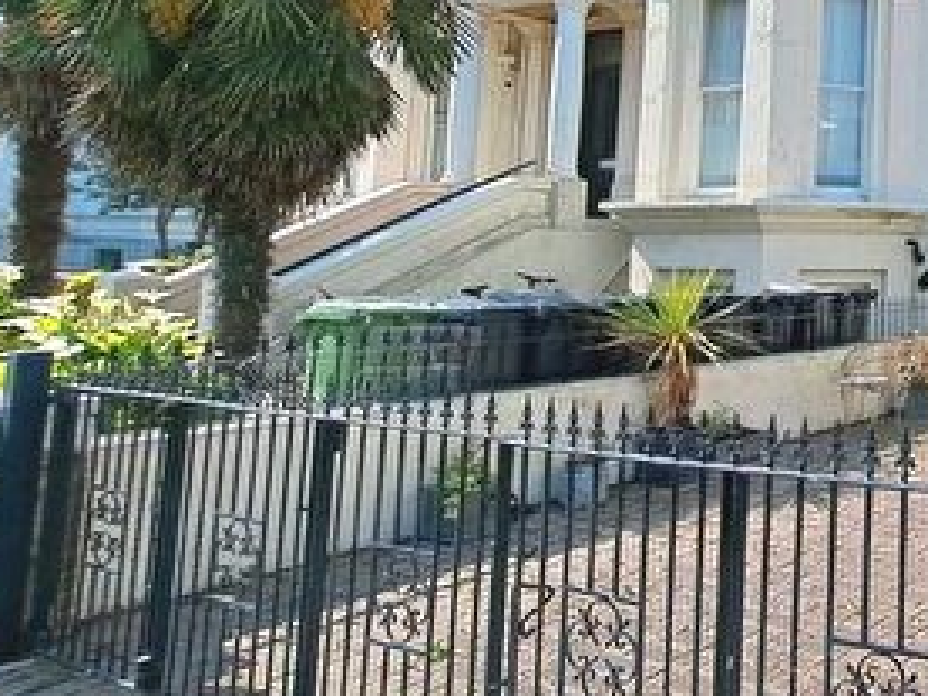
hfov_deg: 39.2
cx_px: 1126
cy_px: 126
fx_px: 885
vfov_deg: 40.9
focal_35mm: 33
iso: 50
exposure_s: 1/1821
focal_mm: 1.74
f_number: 2.2
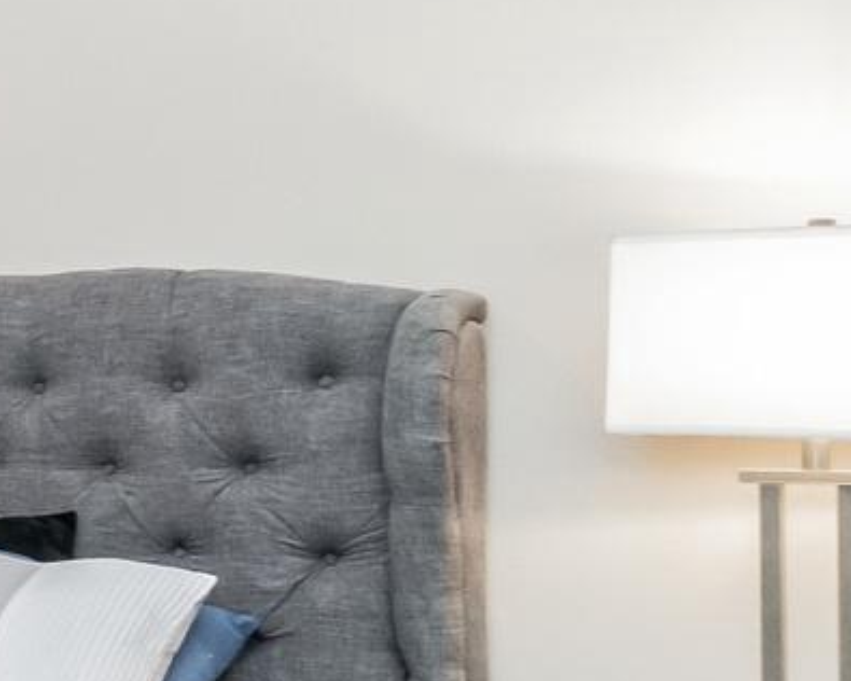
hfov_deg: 16.4
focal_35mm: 73
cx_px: -1026
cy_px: 508
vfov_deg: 20.8
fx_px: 1839
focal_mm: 10
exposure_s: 1/30
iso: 1600
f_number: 9
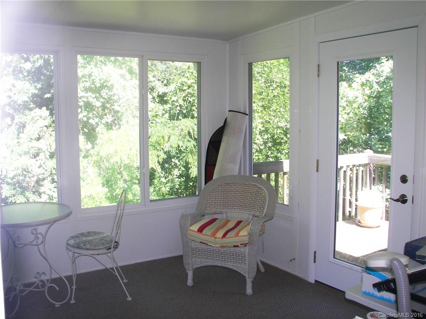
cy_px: 160
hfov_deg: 51.4
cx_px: 213
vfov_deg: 39.7
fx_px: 443
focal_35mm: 36
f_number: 2.8
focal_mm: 6
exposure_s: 1/40
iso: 50
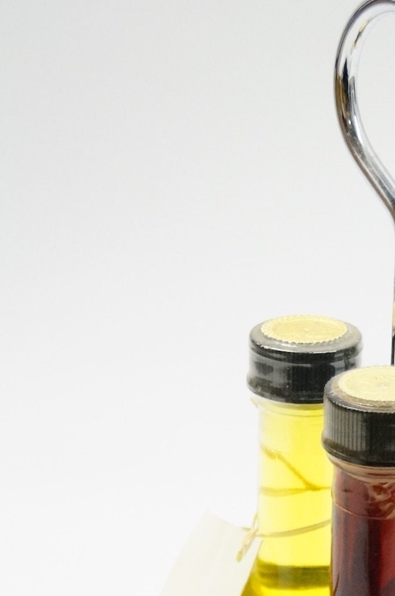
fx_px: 1918
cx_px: 397
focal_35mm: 116
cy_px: 578
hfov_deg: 11.6
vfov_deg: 17.3
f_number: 4.5
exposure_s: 1/60
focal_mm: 35
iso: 2500
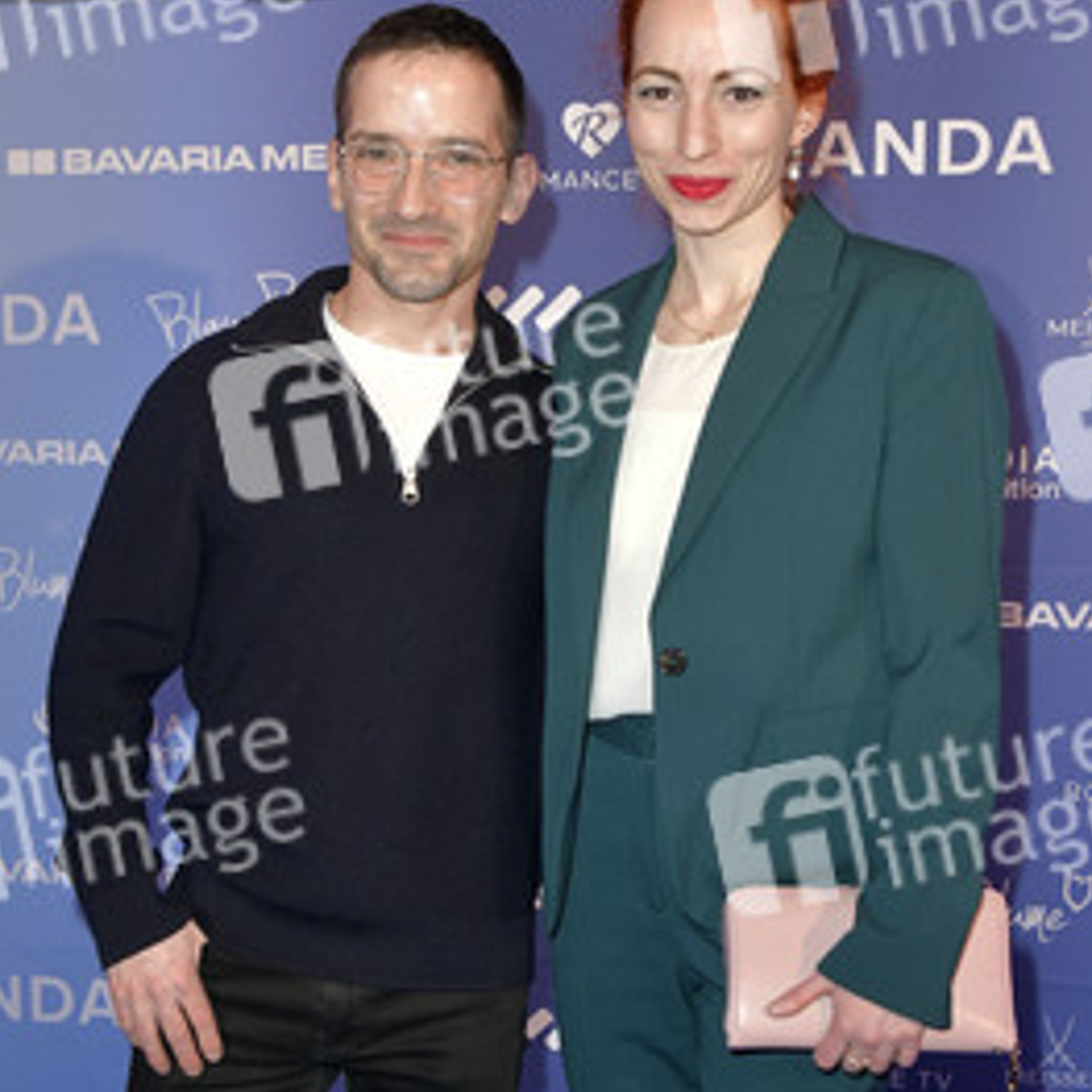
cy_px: 610
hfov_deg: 34.7
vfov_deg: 34.6
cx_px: 544
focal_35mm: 49
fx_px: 1749
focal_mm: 38
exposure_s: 1/250
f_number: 5.6
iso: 1600
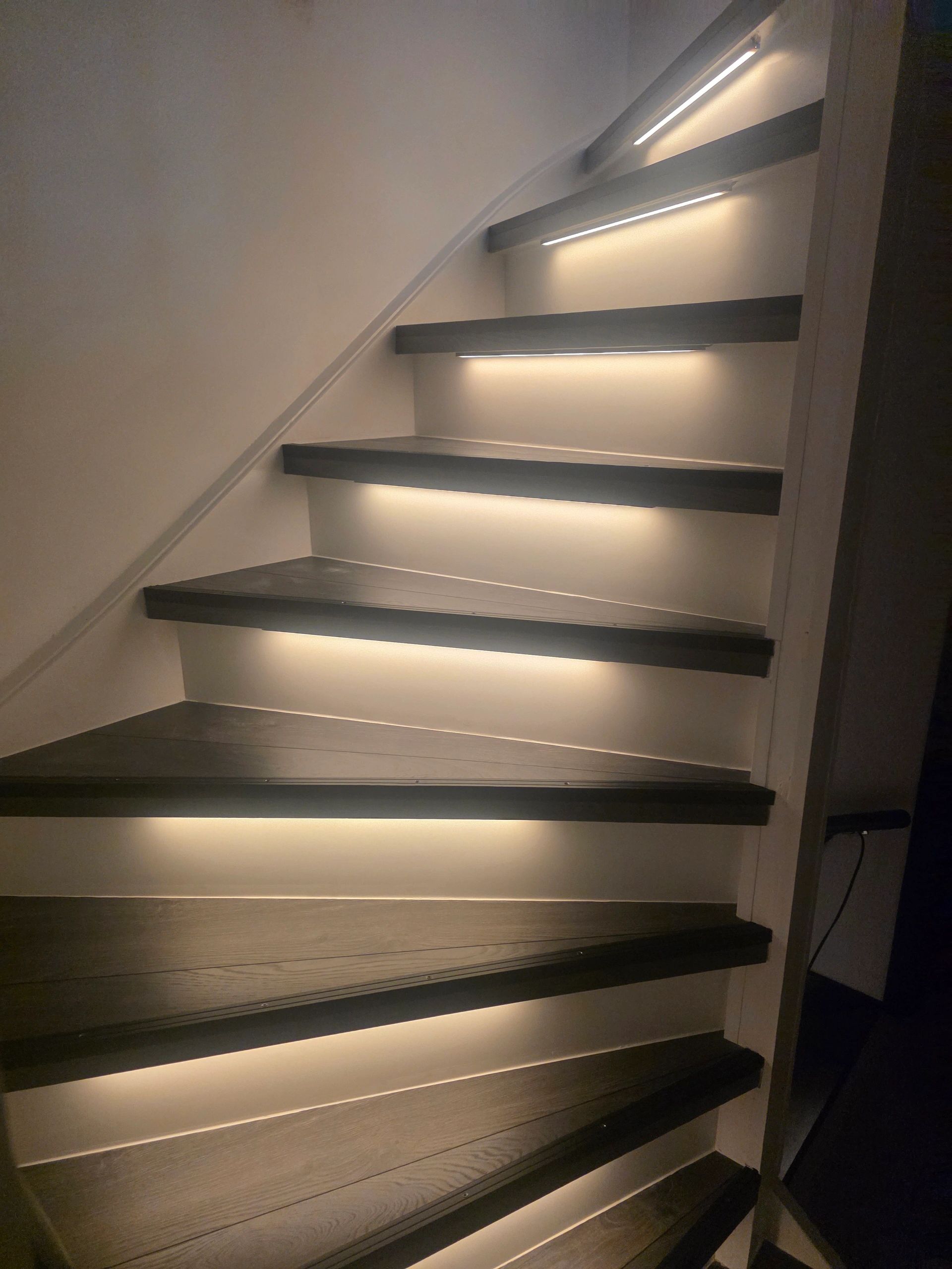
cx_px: 476
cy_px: 634
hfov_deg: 58.9
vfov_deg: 73.9
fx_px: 843
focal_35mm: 23
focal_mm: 6.3
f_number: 1.7
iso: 400
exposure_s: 1/120
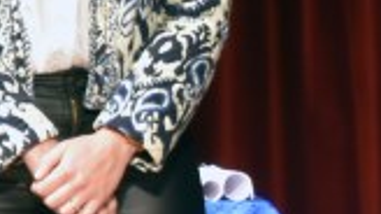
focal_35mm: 265
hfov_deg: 7.3
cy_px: -10
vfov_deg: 4.6
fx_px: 2678
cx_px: -709
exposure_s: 1/40
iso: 800
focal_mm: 27
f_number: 4
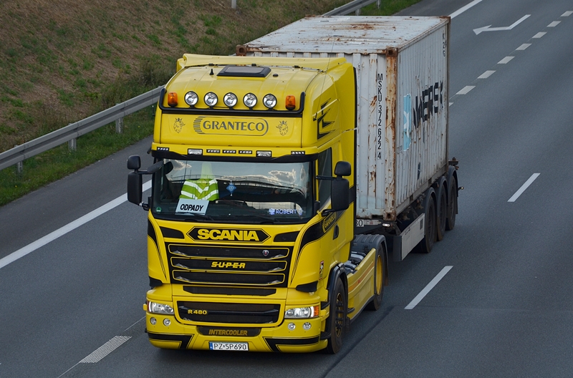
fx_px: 2499
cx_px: 286
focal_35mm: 158
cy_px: 189
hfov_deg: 13.1
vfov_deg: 8.7
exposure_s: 1/800
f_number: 5.6
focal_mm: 105
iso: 200
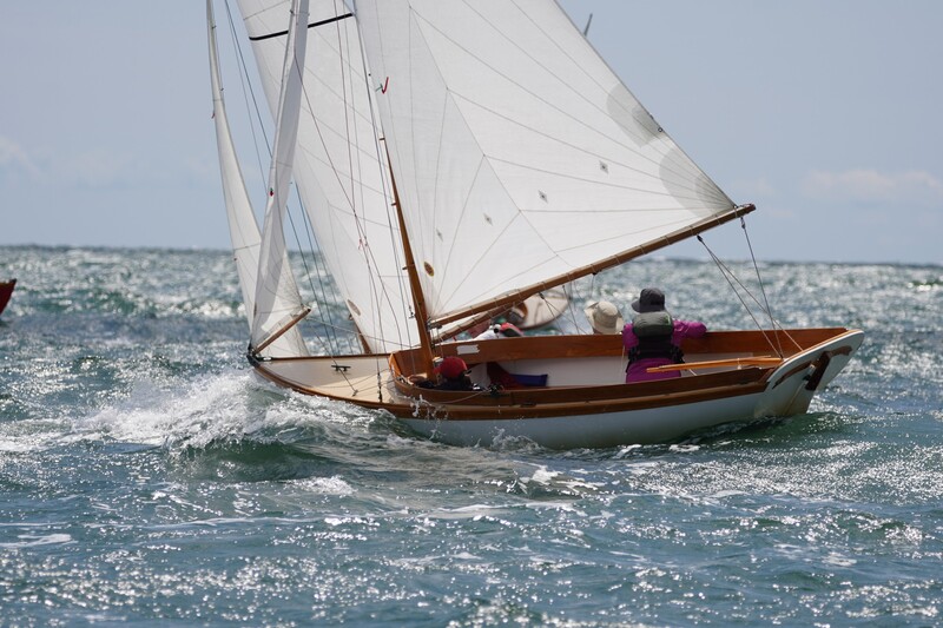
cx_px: 472
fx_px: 8878
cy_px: 314
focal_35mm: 339
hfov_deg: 6.1
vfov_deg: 4.1
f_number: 5.6
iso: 100
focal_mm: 226
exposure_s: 1/1250
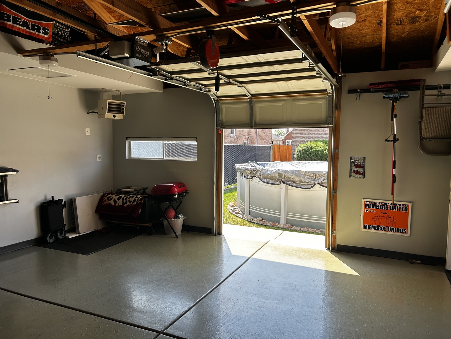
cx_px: 226
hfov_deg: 67.3
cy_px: 170
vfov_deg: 53.1
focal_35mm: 26
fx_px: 339
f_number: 1.5
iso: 50
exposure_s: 1/482
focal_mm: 5.7
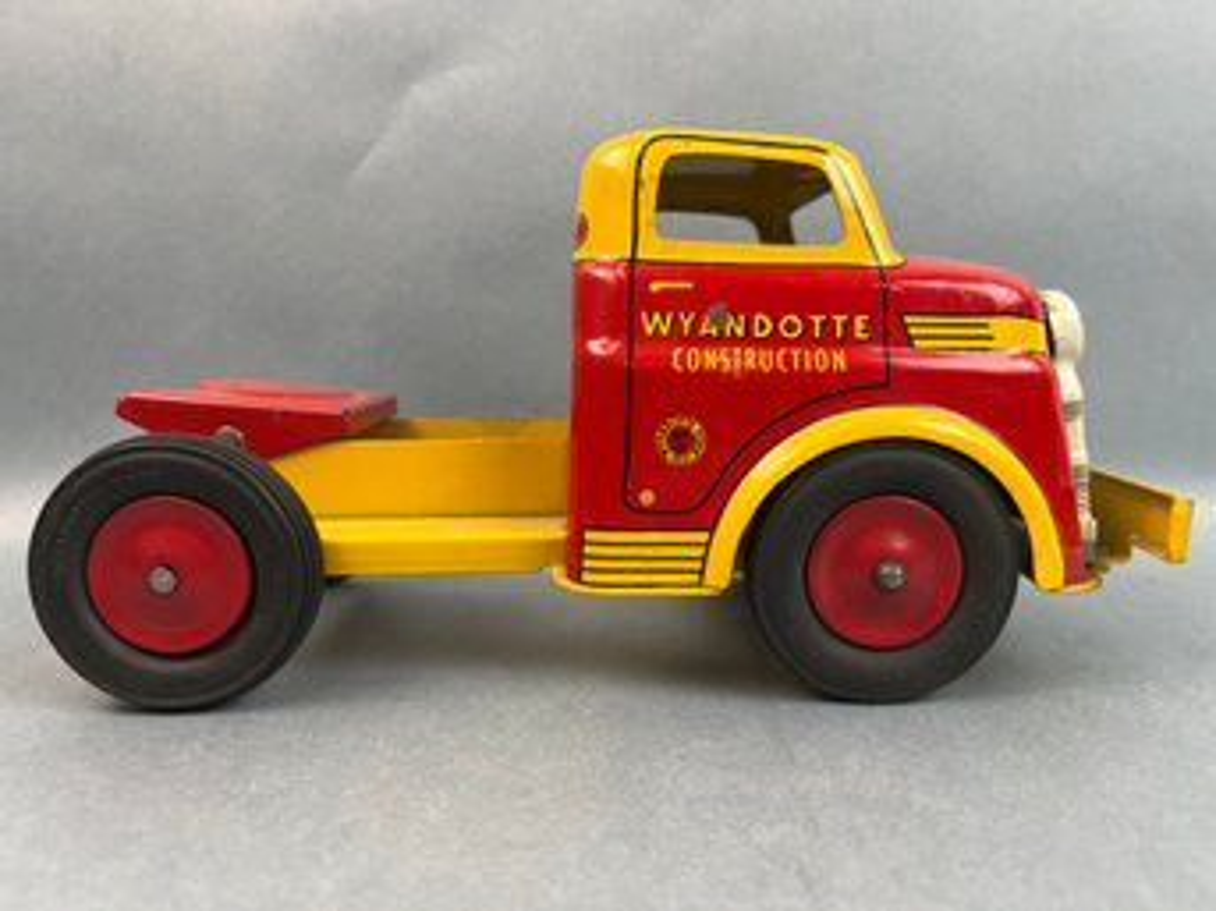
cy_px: 456
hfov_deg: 67.3
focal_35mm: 26
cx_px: 608
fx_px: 913
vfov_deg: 53.0
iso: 80
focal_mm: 5.7
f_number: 1.5
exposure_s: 1/120
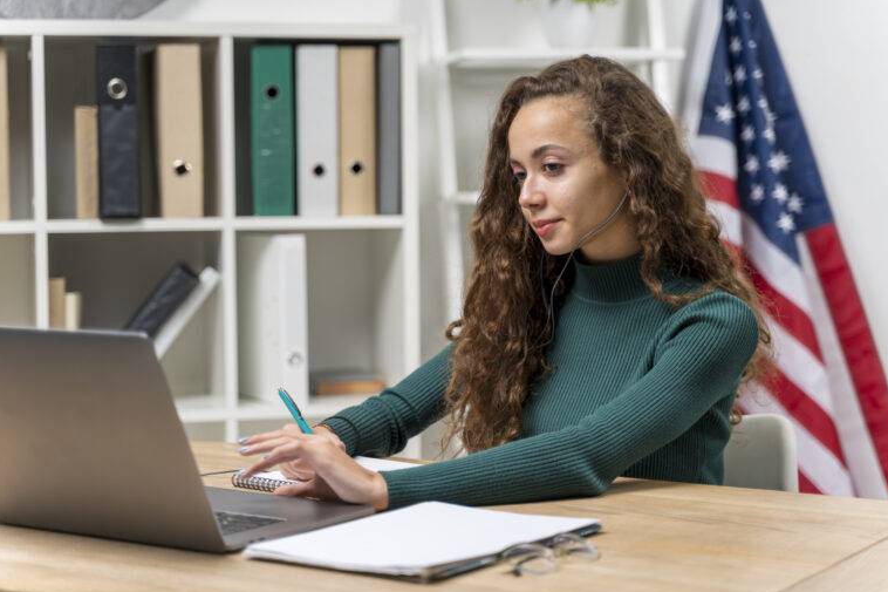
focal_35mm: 76
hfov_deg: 26.7
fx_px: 1874
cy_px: 298
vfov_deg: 17.9
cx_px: 448
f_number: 2.8
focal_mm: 75
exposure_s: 1/160
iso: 250
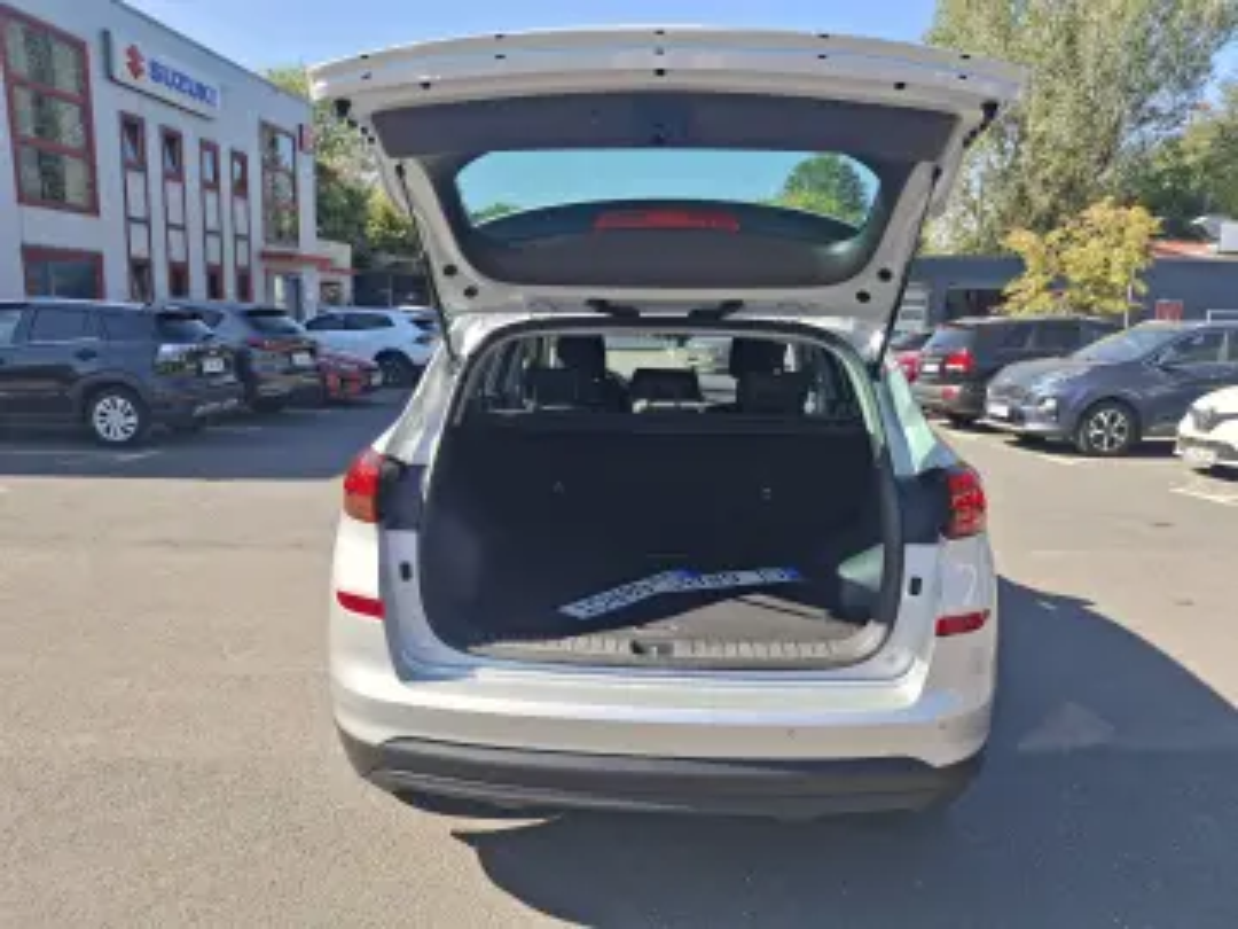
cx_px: 619
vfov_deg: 54.9
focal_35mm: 25
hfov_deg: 69.4
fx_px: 894
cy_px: 464
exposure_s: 1/1031
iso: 32
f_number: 1.8
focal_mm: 4.69
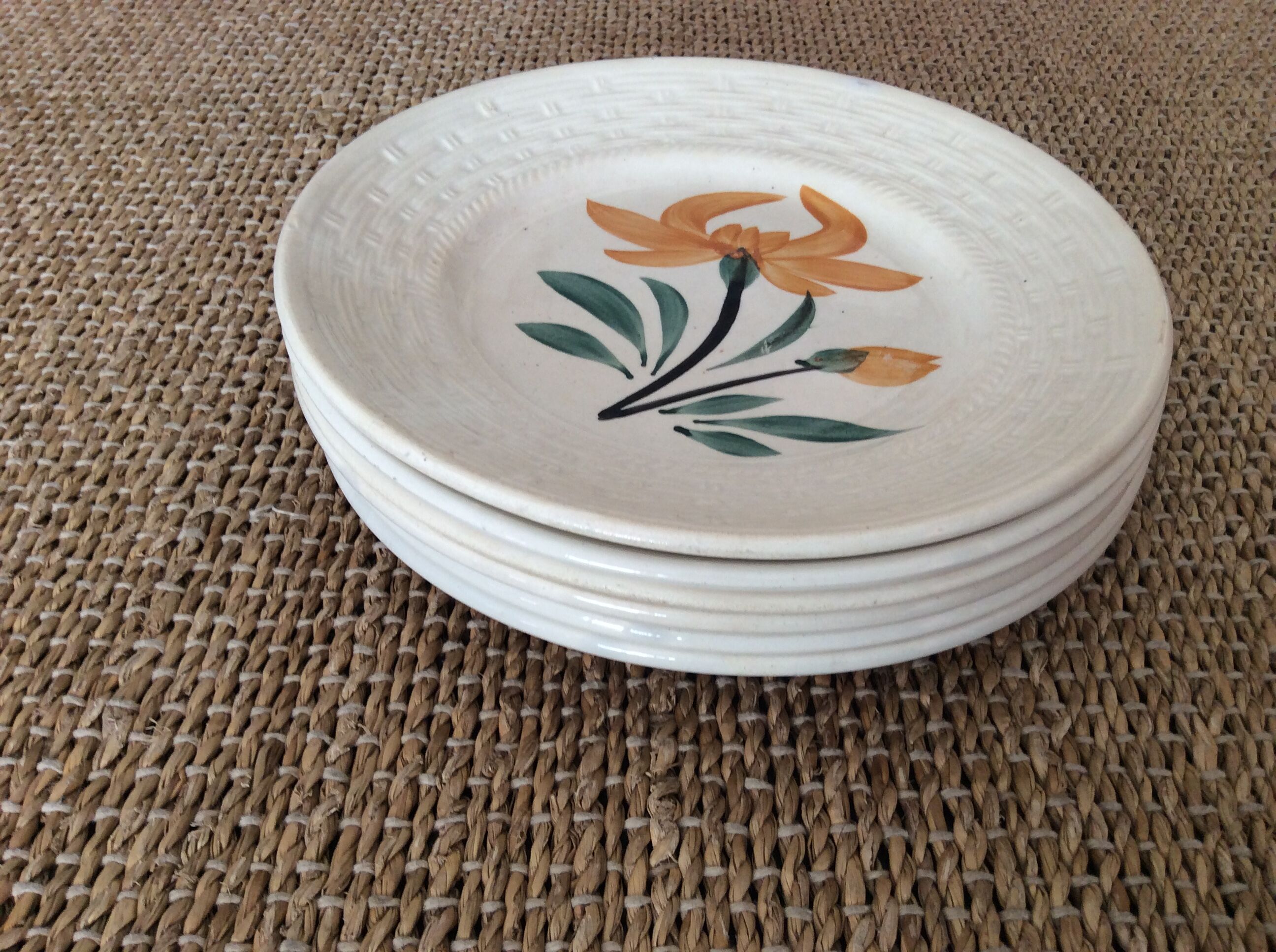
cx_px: 638
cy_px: 476
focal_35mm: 32
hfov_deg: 56.9
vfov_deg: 44.1
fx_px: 1178
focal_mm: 3.3
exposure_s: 1/25
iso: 64
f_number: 2.4
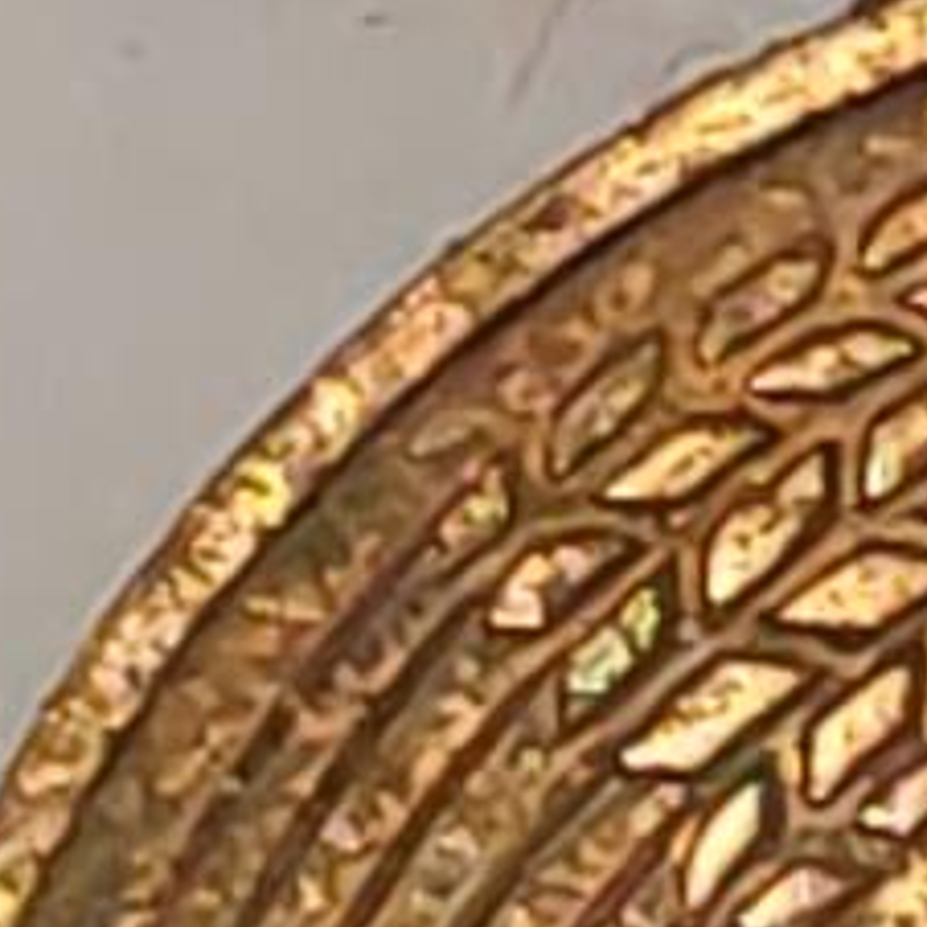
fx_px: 20511
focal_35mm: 677
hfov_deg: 2.6
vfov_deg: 2.6
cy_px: 1181
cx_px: 1460
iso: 800
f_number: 1.95
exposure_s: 1/100
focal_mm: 5.52
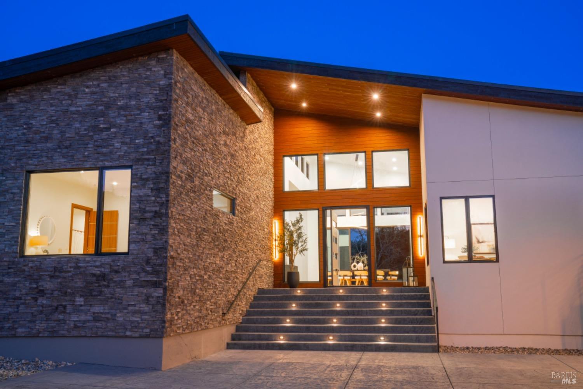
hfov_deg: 55.8
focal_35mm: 34
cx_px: 292
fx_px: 551
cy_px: 194
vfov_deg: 38.9
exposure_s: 1.3
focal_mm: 34
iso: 320
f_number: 9
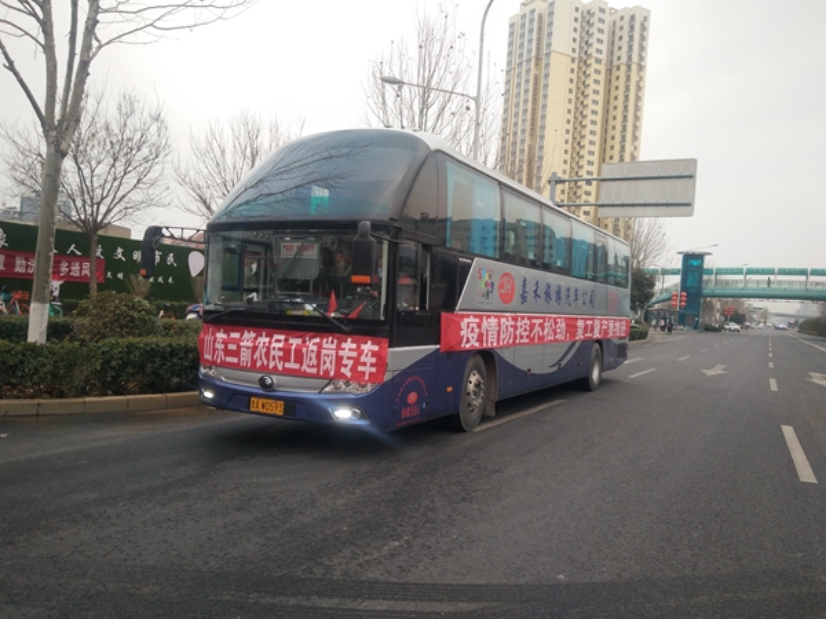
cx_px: 413
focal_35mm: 21
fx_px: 501
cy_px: 310
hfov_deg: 79.0
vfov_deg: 63.4
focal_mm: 3.66
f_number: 2.2
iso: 71
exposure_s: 1/100
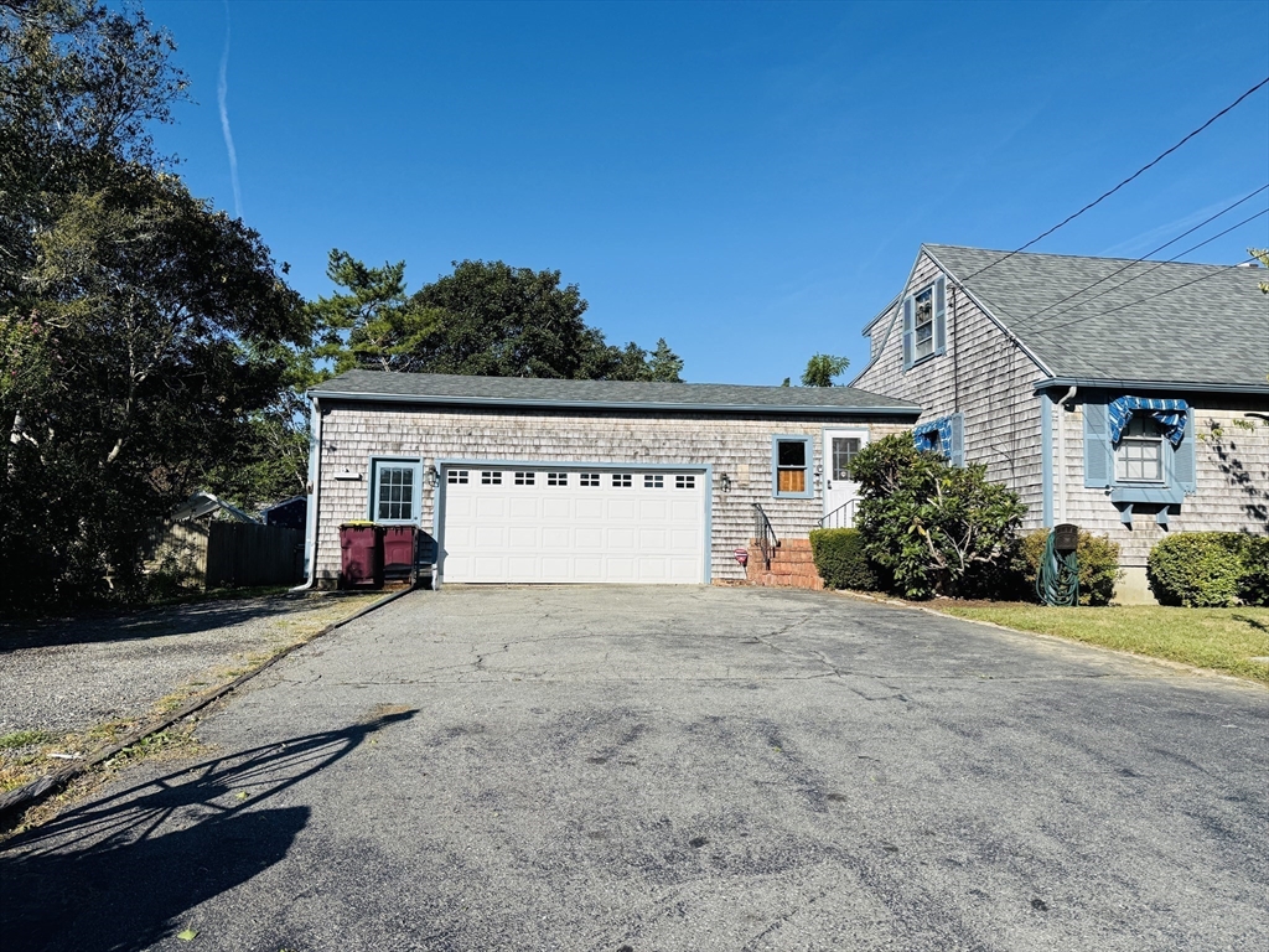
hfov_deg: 71.6
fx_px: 880
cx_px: 634
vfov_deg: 56.8
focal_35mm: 24
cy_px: 476
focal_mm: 6.76
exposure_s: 1/5319
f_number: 1.78
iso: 80
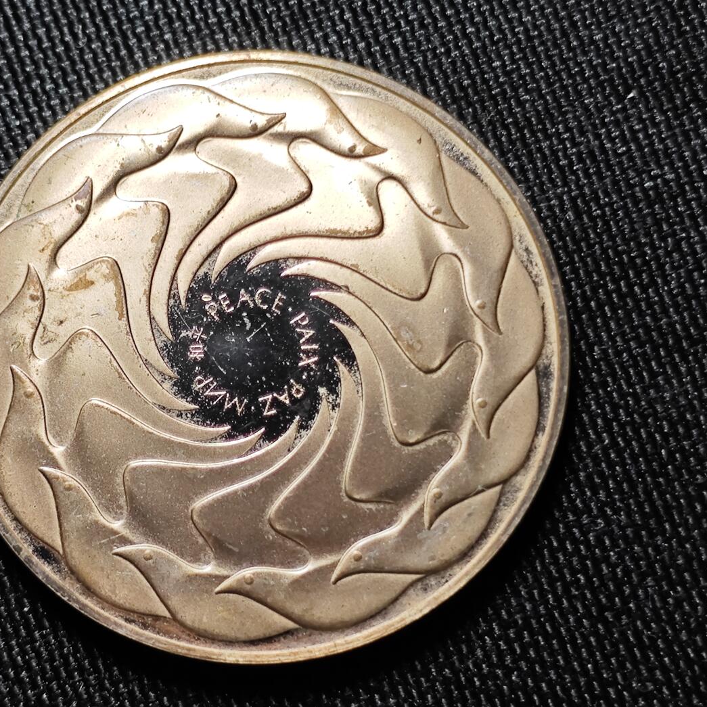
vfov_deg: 19.3
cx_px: 252
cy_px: 352
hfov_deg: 19.2
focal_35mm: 90
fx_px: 2080
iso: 80
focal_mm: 5.84
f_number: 1.6
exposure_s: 1/69
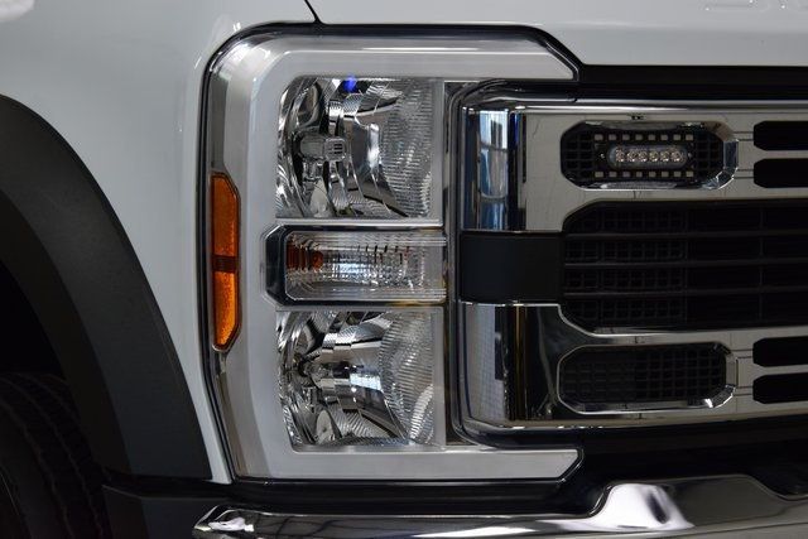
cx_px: 404
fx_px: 1684
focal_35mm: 75
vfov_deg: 18.2
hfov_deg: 27.0
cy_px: 270
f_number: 8
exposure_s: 1/60
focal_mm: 50
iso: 900
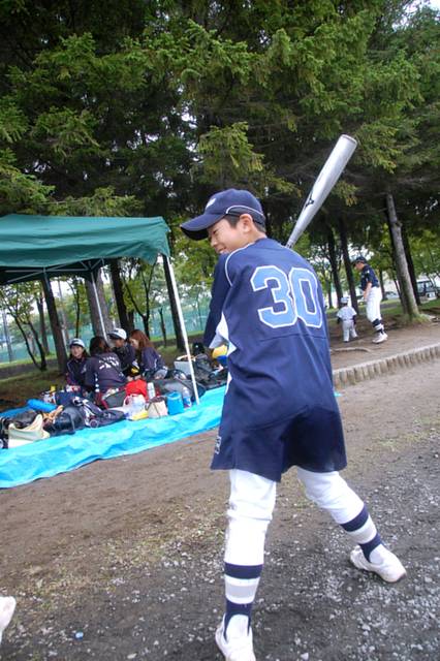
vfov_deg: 67.4
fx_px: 495
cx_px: 220
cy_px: 330
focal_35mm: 27
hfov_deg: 47.9
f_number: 3.5
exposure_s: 1/400
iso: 800
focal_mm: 18
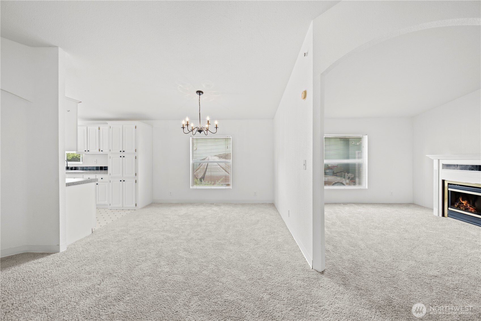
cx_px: 240
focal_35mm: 14
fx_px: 187
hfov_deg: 104.3
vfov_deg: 81.2
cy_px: 160
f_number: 8
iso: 200
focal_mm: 14
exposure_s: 1/6
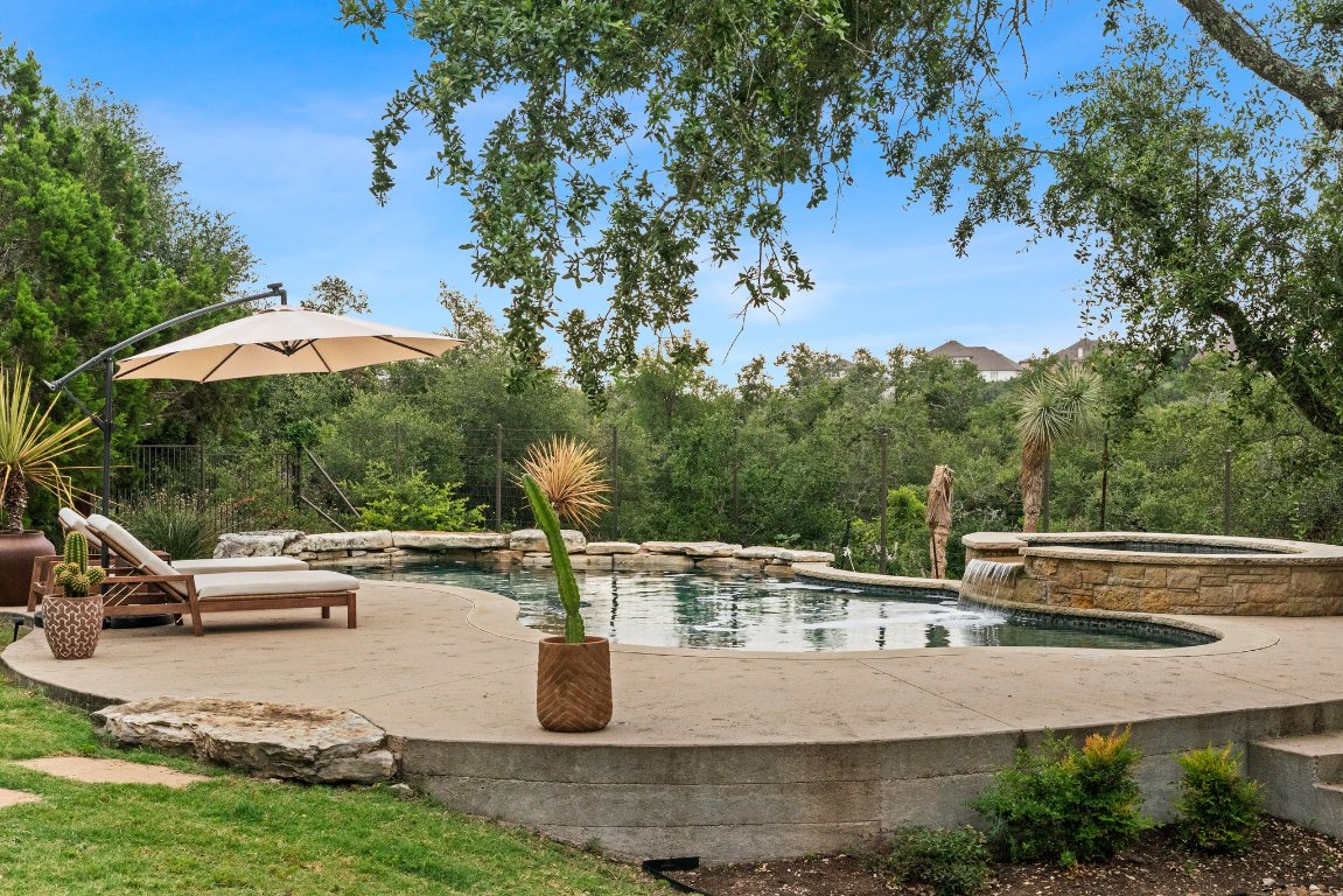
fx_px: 1791
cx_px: 672
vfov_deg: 28.1
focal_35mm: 48
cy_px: 448
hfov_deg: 41.1
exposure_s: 1/50
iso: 2000
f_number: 8
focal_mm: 32
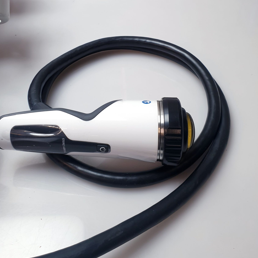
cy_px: 76
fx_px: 295
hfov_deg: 47.1
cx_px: 115
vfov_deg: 46.1
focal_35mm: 35
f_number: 2.4
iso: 64
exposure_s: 1/50
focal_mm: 4.3
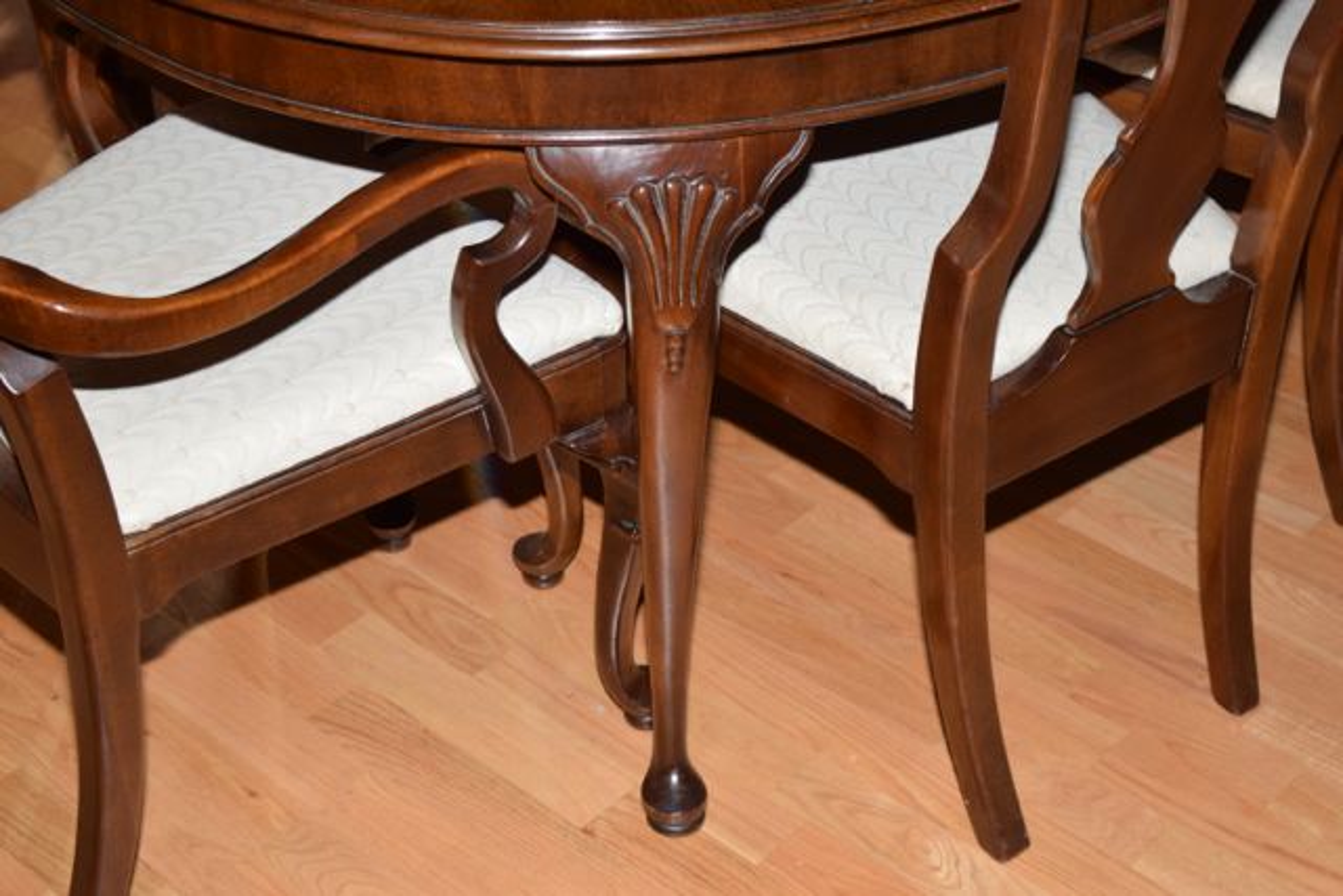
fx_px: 2351
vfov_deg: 21.6
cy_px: 448
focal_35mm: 63
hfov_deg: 31.9
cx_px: 672
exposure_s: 1/125
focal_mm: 42
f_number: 5
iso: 800
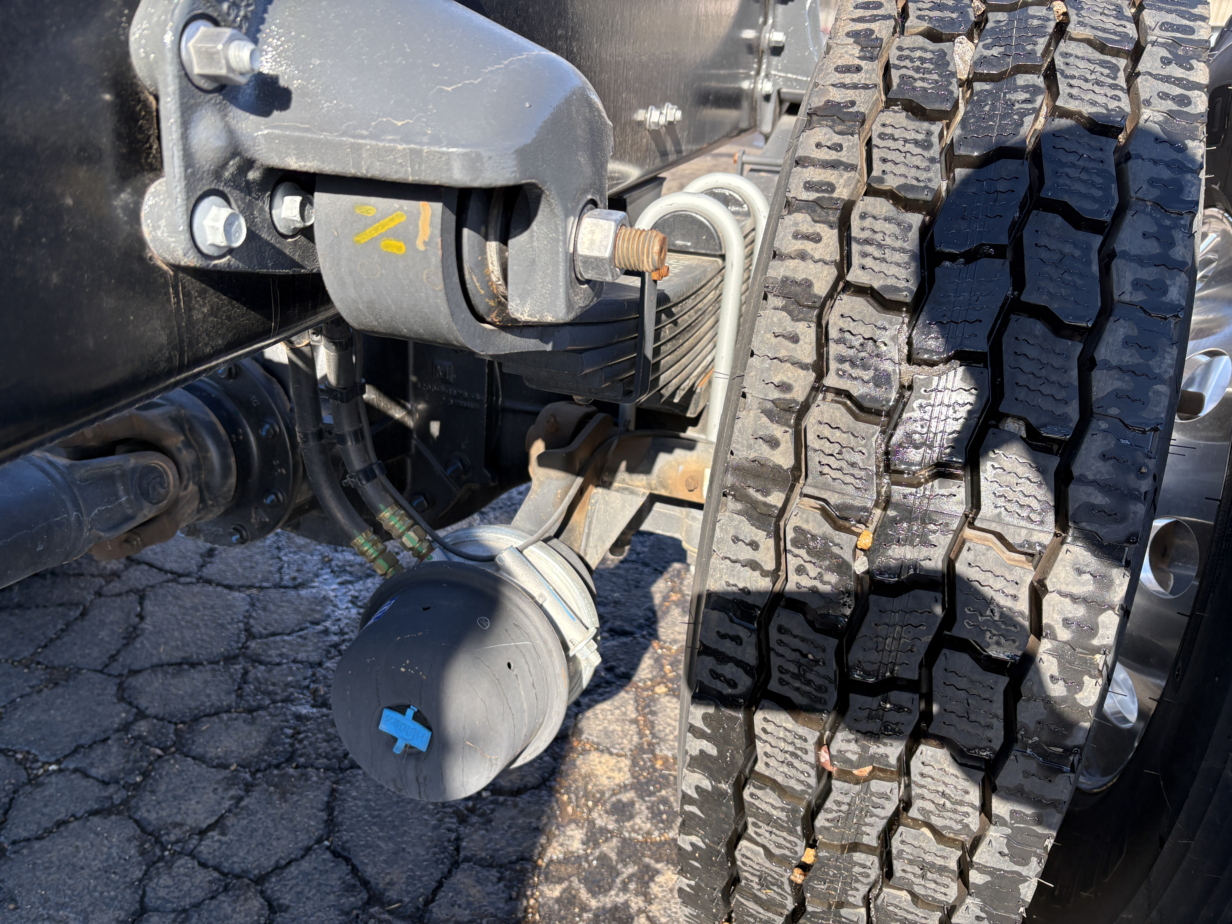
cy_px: 462
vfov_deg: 53.1
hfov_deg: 67.3
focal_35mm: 26
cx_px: 616
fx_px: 925
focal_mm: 5.96
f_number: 1.6
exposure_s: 1/716
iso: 50
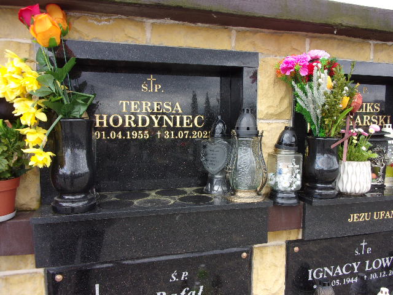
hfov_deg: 63.4
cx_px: 196
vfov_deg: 49.7
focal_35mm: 28
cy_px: 148
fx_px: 318
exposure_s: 1/85
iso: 80
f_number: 3.9
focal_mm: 5.1
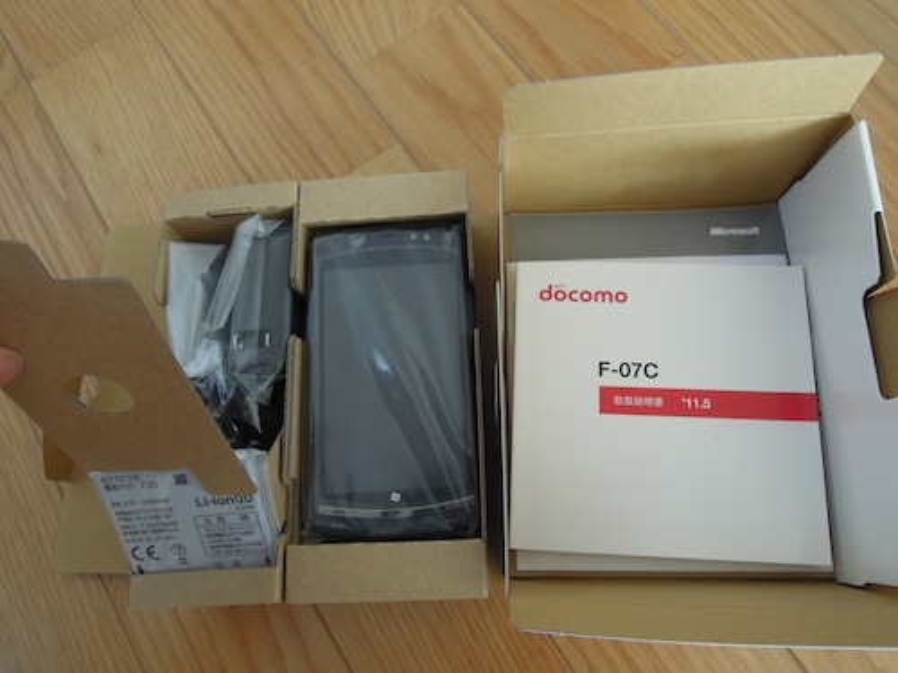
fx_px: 623
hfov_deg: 71.6
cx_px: 449
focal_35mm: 24
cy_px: 336
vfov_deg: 56.8
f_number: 2.8
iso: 250
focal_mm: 4.3
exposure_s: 1/30
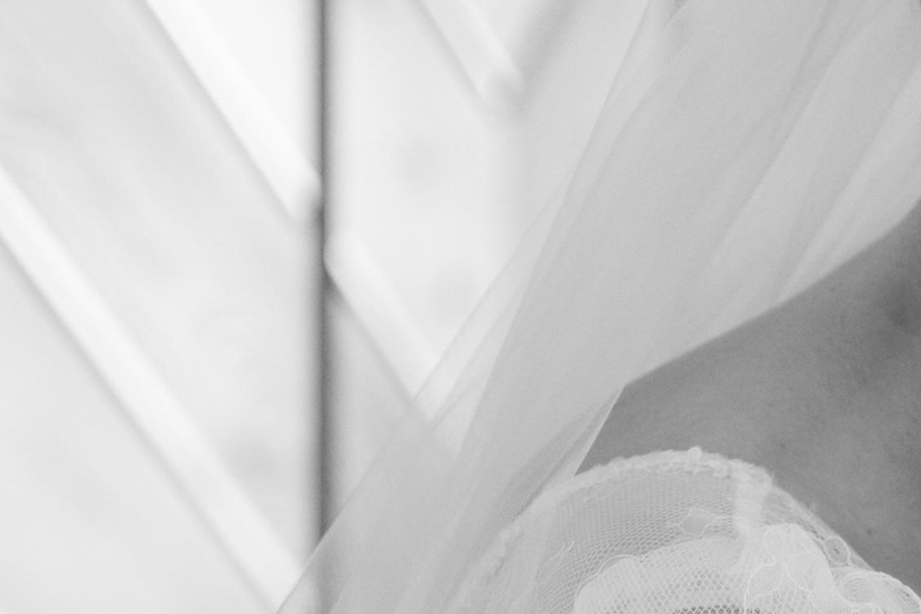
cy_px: 253
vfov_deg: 5.5
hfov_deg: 8.1
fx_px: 6420
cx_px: 1223
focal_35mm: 251
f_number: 2.8
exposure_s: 1/250
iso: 1250
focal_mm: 69
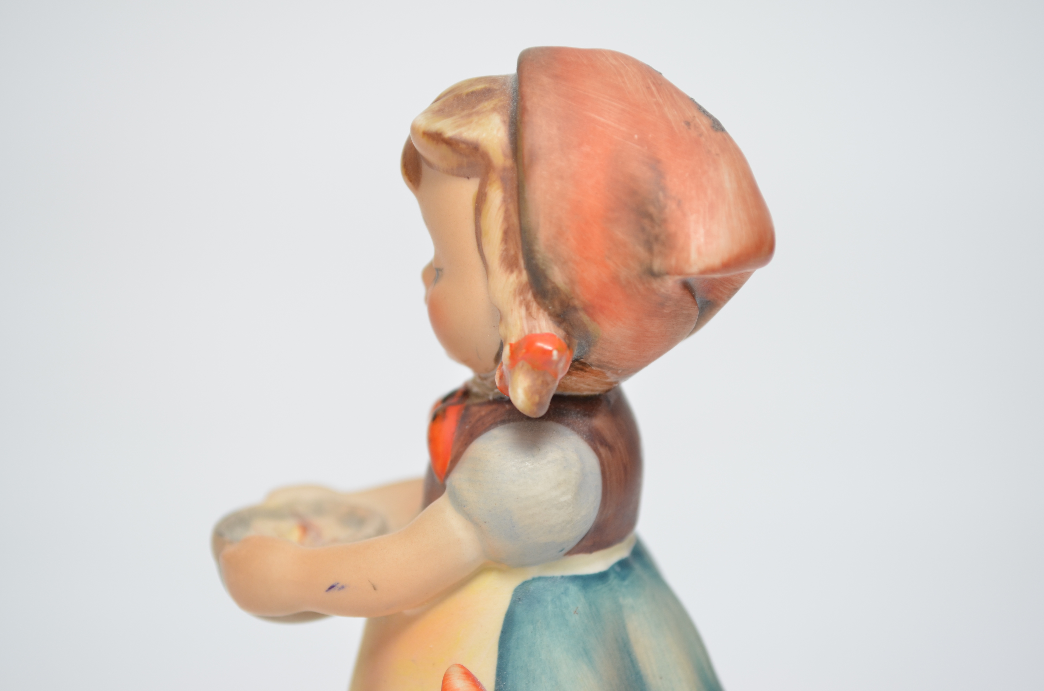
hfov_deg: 24.7
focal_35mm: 82
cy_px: 346
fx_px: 2388
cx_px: 522
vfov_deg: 16.5
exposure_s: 1/180
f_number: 6.7
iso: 250
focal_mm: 55
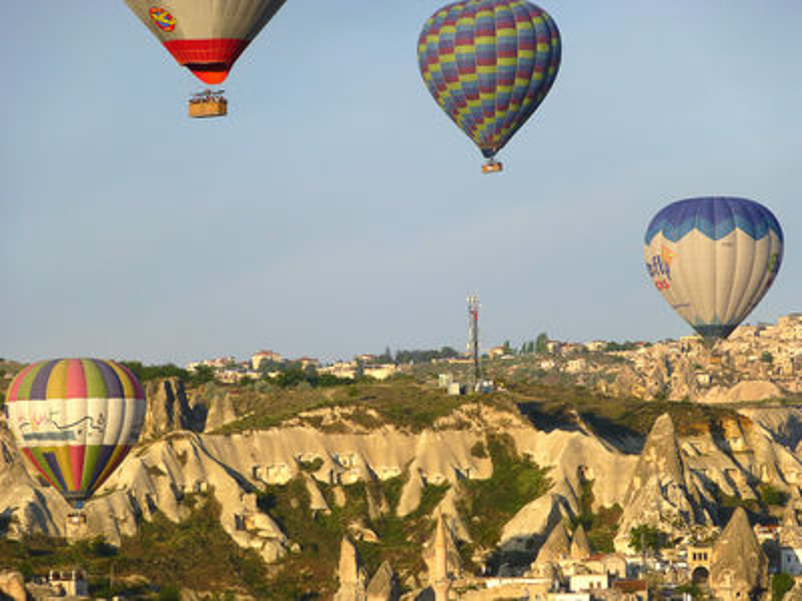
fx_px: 6140
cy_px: 300
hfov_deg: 7.5
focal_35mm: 265
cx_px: 401
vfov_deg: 5.6
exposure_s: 1/320
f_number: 5.8
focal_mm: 47.3
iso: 100
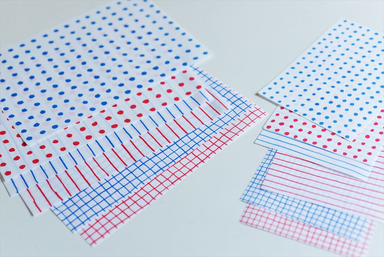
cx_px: 192
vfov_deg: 22.7
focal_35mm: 60
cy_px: 128
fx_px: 640
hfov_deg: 33.4
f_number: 5
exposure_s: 1/800
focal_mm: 60
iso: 640
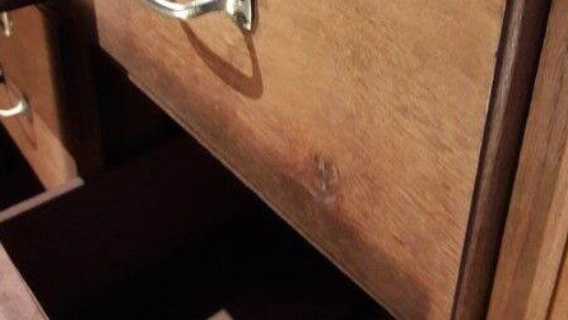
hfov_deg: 49.4
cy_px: -20
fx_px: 618
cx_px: 284
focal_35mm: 41
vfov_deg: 26.9
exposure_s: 1/17
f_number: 1.9
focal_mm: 3.7
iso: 250
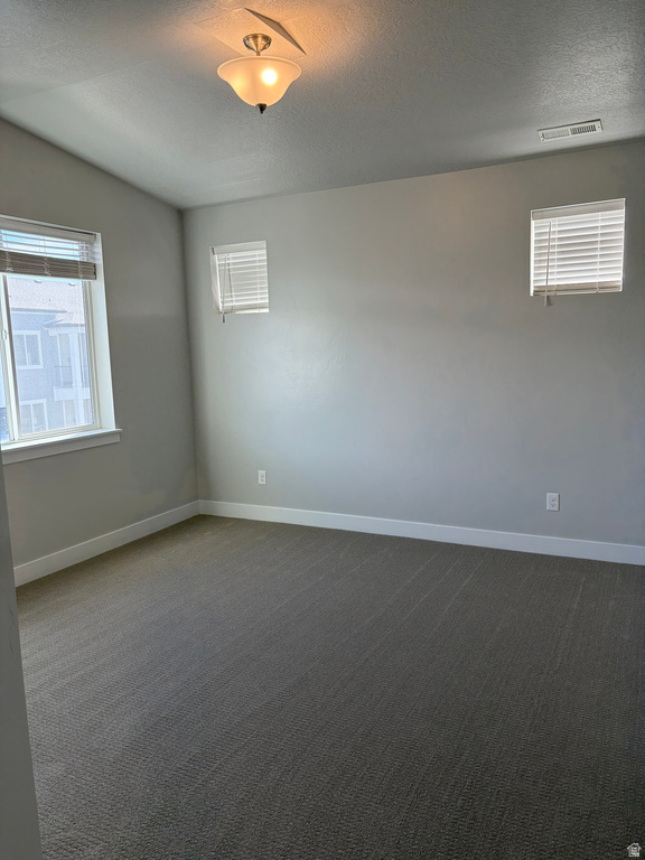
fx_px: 646
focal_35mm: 26
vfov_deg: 67.3
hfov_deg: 53.1
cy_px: 430
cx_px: 322
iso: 64
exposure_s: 1/194
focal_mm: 5.96
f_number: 1.6
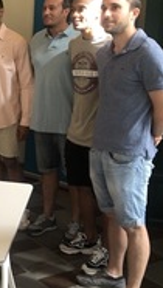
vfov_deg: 36.5
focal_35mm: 57
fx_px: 437
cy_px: 125
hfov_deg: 18.0
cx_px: -106
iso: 25
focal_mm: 3.99
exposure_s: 1/33
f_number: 1.8
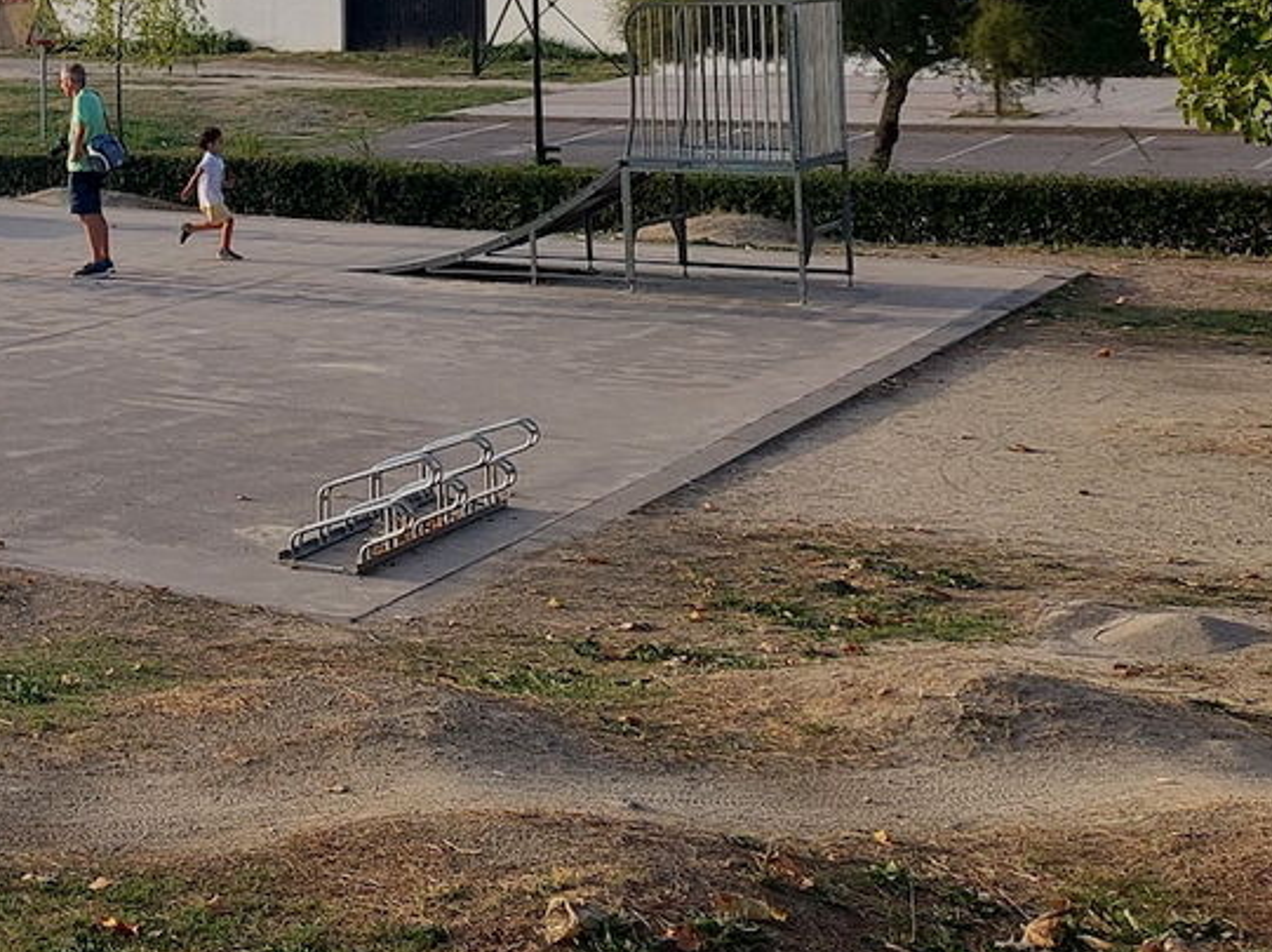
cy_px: -92
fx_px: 2717
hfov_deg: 23.2
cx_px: -404
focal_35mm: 74
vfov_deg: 19.1
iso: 40
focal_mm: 5.23
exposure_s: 1/1053
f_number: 1.8
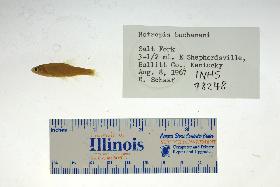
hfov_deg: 33.4
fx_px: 467
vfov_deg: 22.6
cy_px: 94
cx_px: 140
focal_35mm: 60
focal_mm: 60
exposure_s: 1/200
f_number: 10
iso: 100
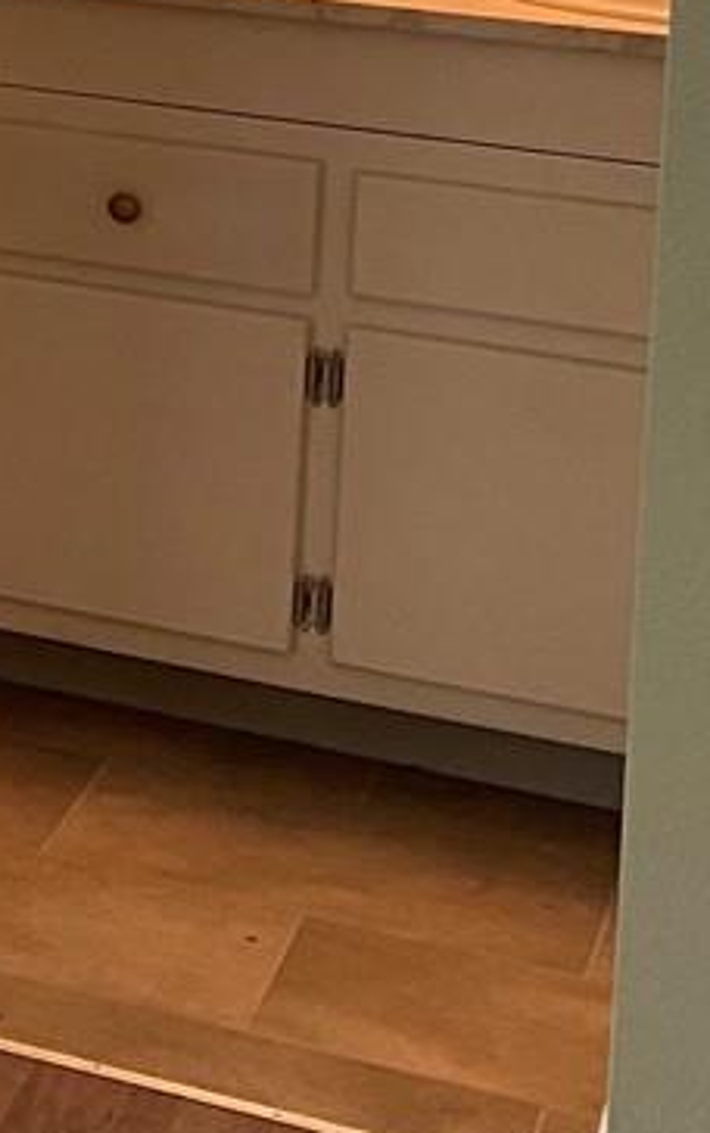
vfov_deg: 16.3
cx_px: -1682
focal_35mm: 121
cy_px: -364
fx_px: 3740
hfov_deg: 8.4
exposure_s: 1/60
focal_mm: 4.25
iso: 100
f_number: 1.8
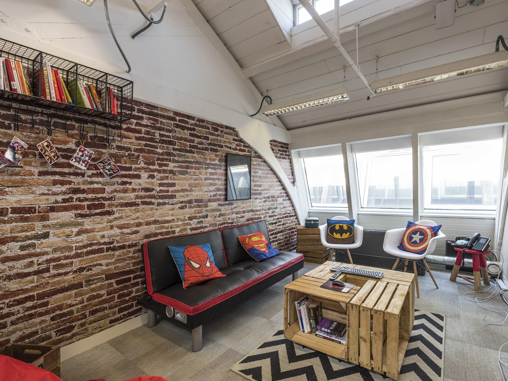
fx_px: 235
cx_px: 283
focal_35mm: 16
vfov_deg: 78.1
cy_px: 198
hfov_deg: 94.1
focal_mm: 14
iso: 200
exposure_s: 1/5
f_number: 14
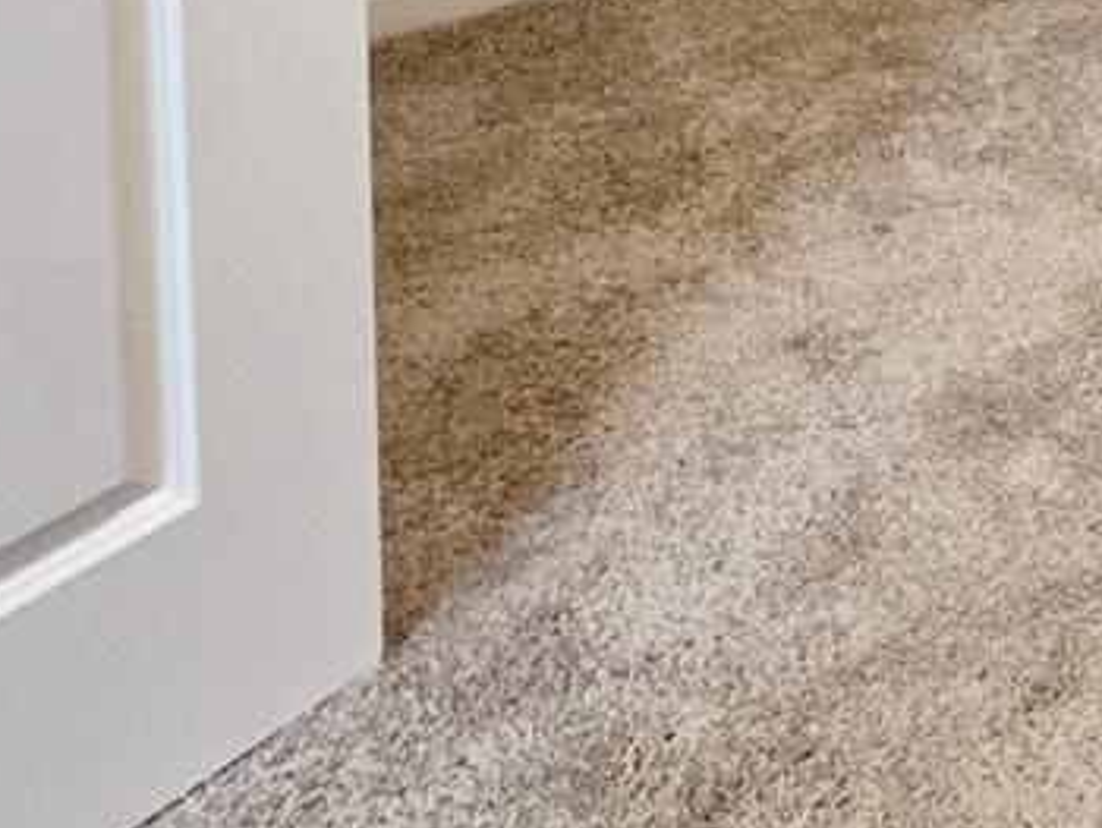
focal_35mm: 64
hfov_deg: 25.2
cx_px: 1511
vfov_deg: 17.5
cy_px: -749
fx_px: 2039
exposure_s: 1/60
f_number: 2.2
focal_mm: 2.22
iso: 200
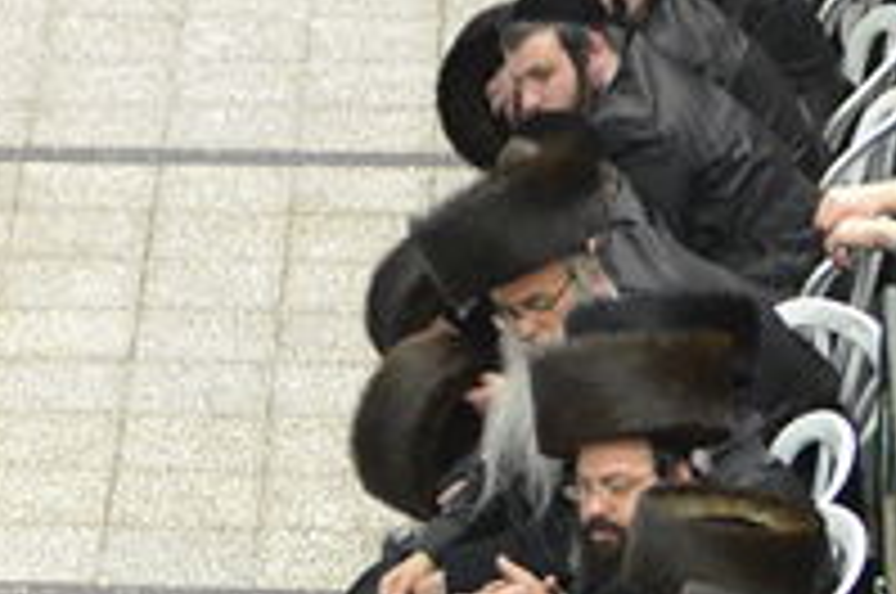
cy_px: 891
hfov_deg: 6.2
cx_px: -248
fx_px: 8250
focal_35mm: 332
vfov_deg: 4.1
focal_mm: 55
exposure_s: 1/100
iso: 3200
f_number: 3.5
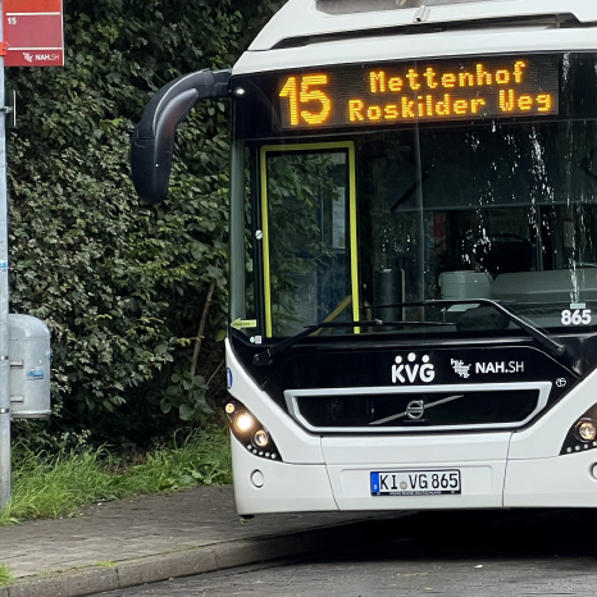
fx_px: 3707
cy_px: 238
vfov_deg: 9.2
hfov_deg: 9.1
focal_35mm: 190
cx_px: 742
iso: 64
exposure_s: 1/99
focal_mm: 9
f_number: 2.8
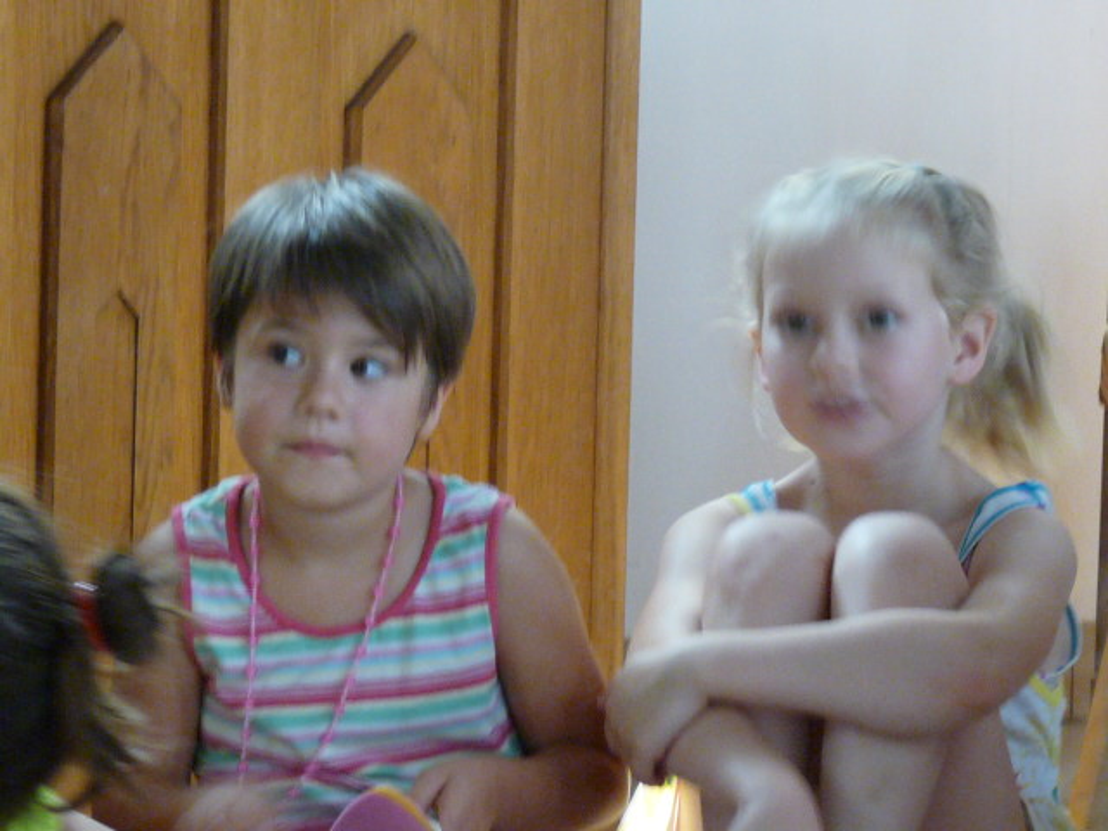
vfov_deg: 6.9
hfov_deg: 9.2
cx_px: 554
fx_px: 6914
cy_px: 416
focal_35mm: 216
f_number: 3.6
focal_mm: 21.6
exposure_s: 1/10
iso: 400
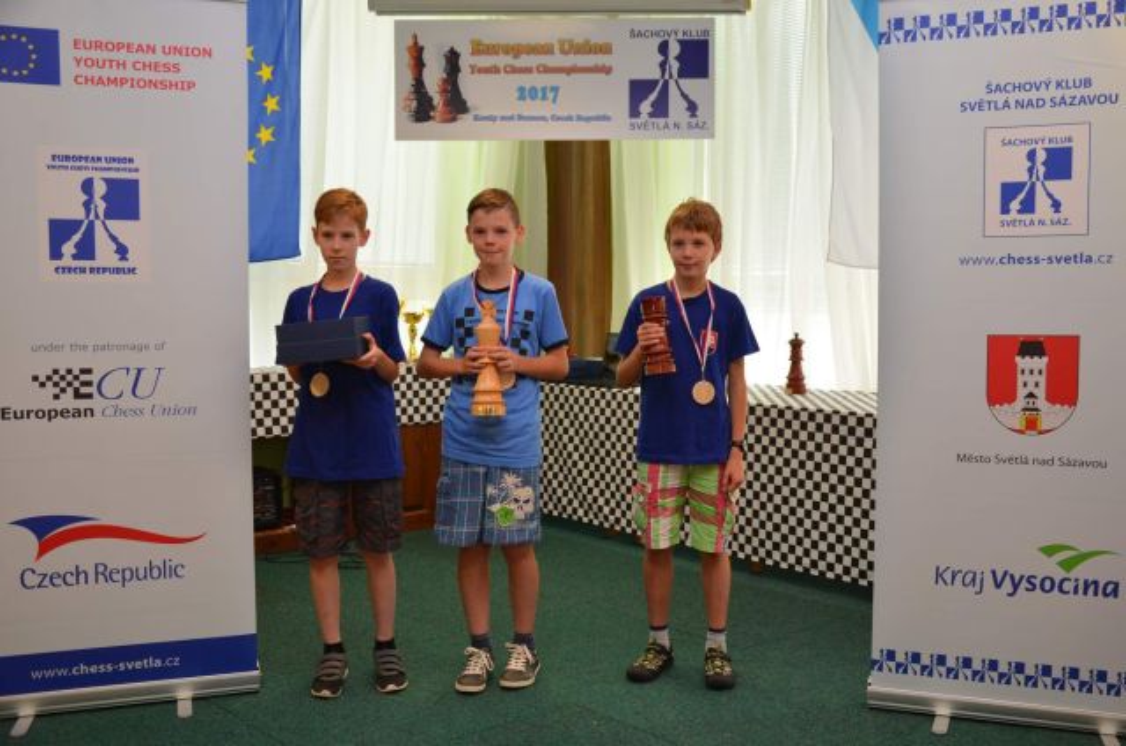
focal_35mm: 36
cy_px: 373
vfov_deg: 36.7
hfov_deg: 53.2
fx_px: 1124
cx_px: 563
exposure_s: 1/60
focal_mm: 24
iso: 400
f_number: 4
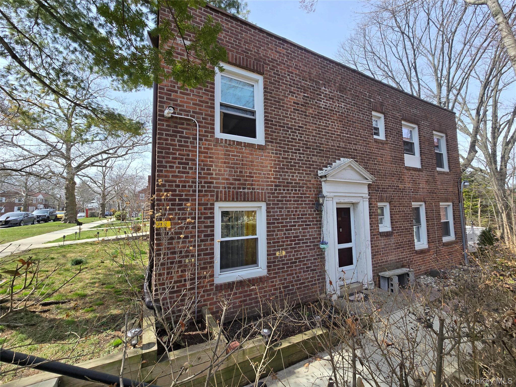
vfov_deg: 89.9
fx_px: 194
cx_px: 258
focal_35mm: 13
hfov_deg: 106.2
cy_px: 194
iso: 50
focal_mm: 2.2
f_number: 2.2
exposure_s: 1/1044
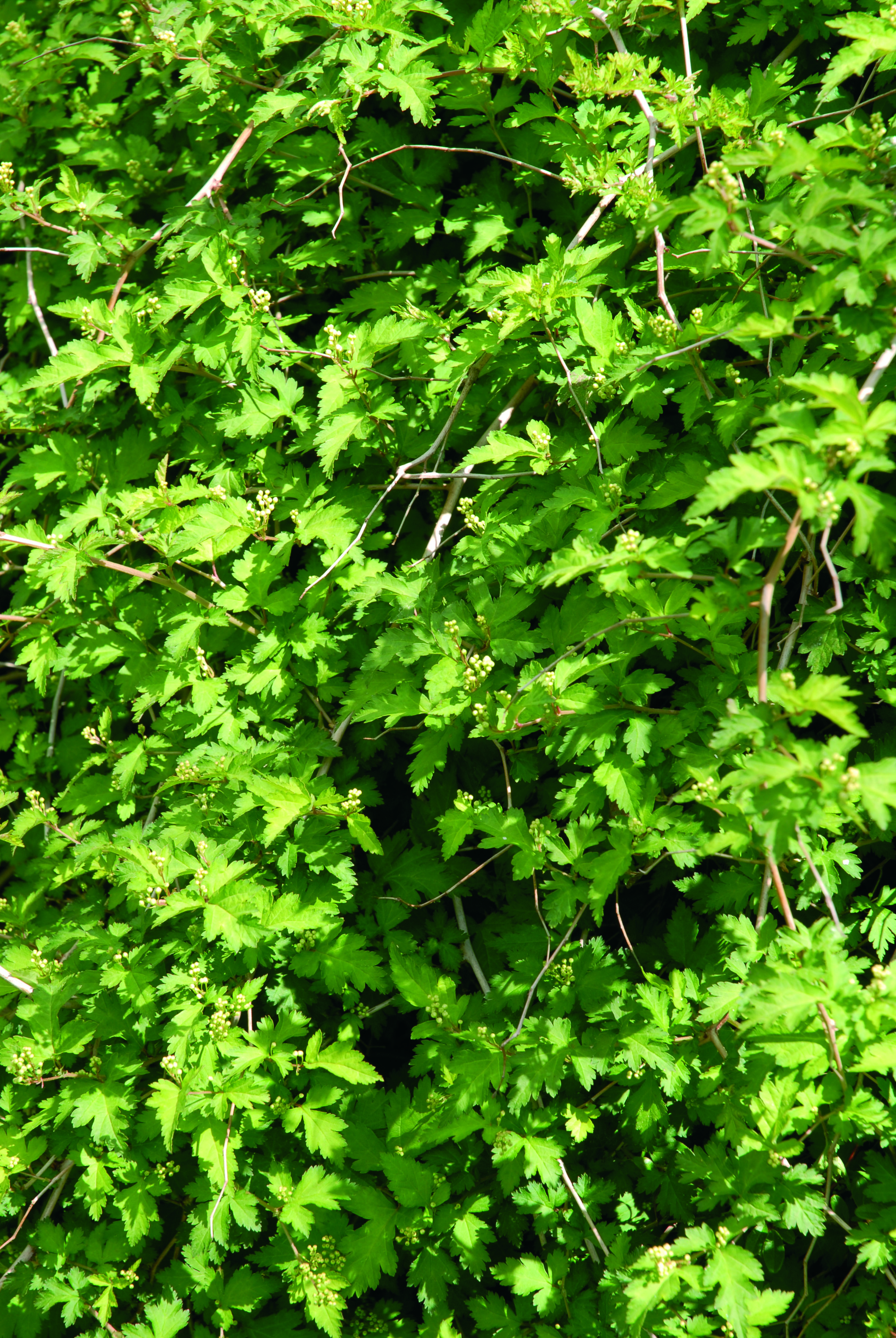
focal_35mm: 105
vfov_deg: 19.4
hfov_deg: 13.1
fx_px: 3909
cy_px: 669
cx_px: 448
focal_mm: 70
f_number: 10
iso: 100
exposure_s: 1/50
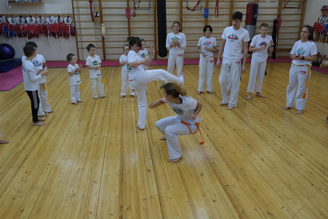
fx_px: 282
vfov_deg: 42.3
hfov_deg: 60.3
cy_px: 110
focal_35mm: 31
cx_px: 164
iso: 2500
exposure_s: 1/320
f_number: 4.2
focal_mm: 20.9
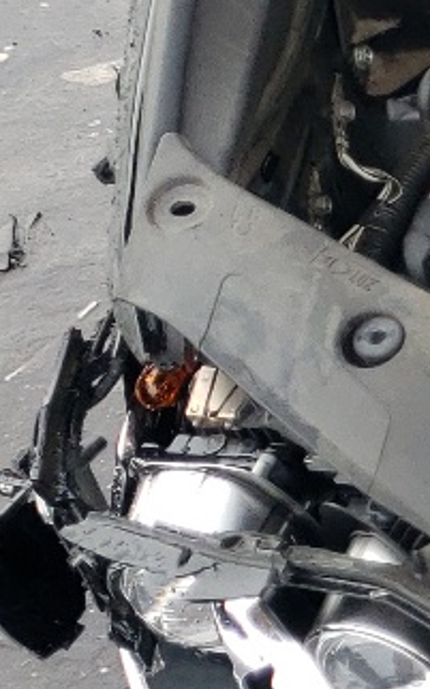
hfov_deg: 7.4
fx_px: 2571
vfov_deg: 15.0
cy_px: 702
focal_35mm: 137
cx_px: 1609
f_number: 1.5
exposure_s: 1/141
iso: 50
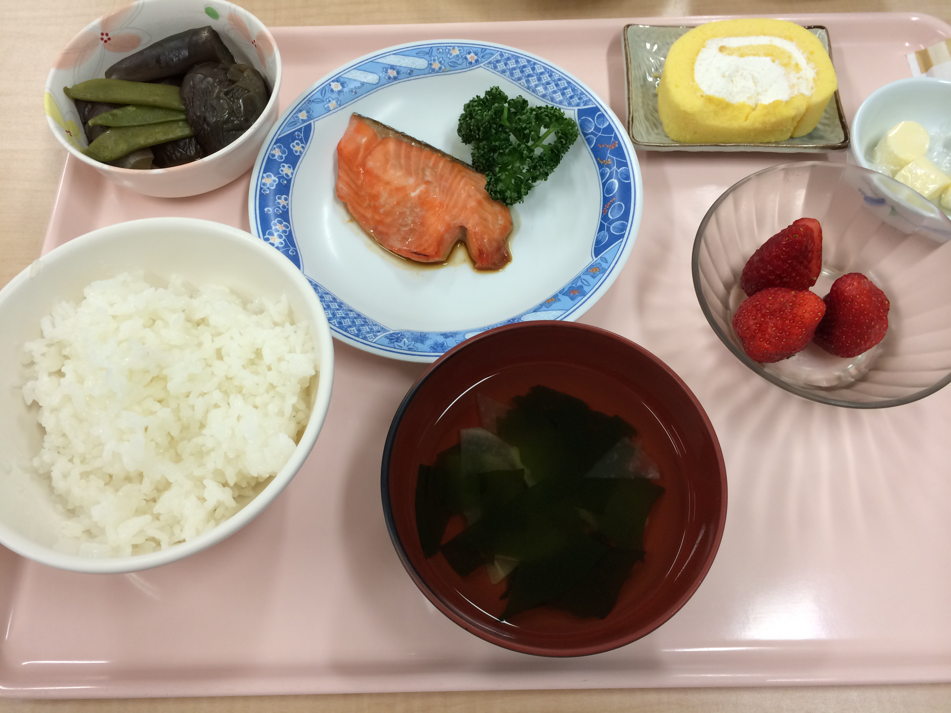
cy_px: 356
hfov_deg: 60.0
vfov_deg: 46.8
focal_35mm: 30
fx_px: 824
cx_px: 476
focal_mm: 4.12
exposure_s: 1/30
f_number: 2.2
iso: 40
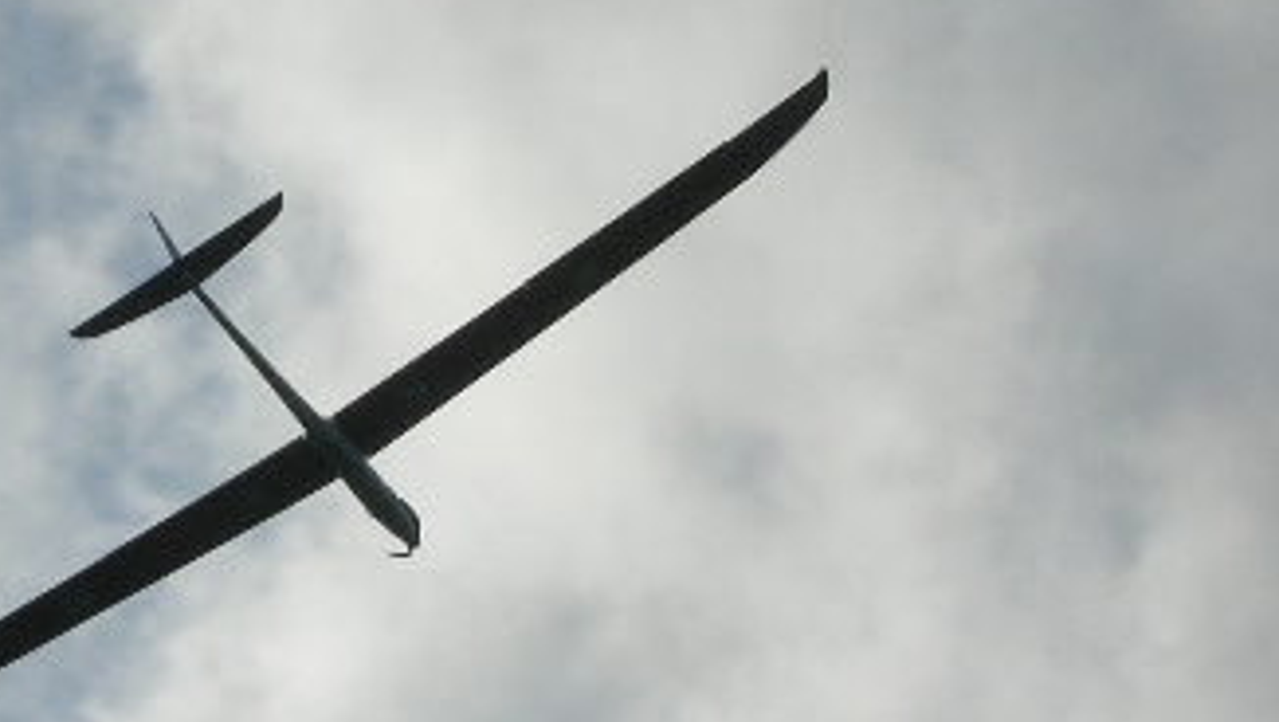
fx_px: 7399
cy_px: 385
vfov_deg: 5.6
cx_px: 282
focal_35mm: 218
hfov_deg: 9.9
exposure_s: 1/460
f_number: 8.2
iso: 50
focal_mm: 17.1
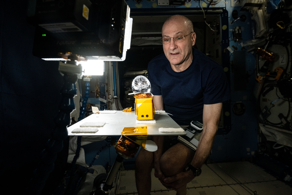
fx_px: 195
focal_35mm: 24
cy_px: 98
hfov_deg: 73.7
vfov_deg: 53.1
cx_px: 146
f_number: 8
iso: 2500
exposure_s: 1/320
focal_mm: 24
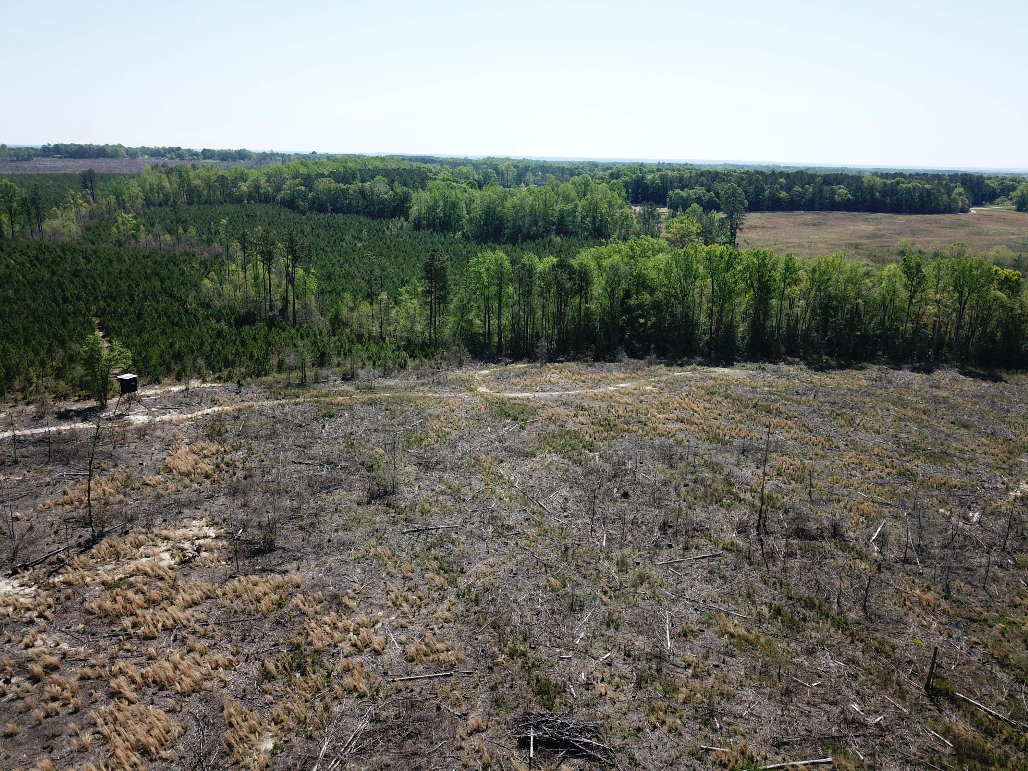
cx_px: 514
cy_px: 386
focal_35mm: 26
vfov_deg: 53.1
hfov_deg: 67.3
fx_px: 772
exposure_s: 1/1220
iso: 100
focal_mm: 4.73
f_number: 2.2
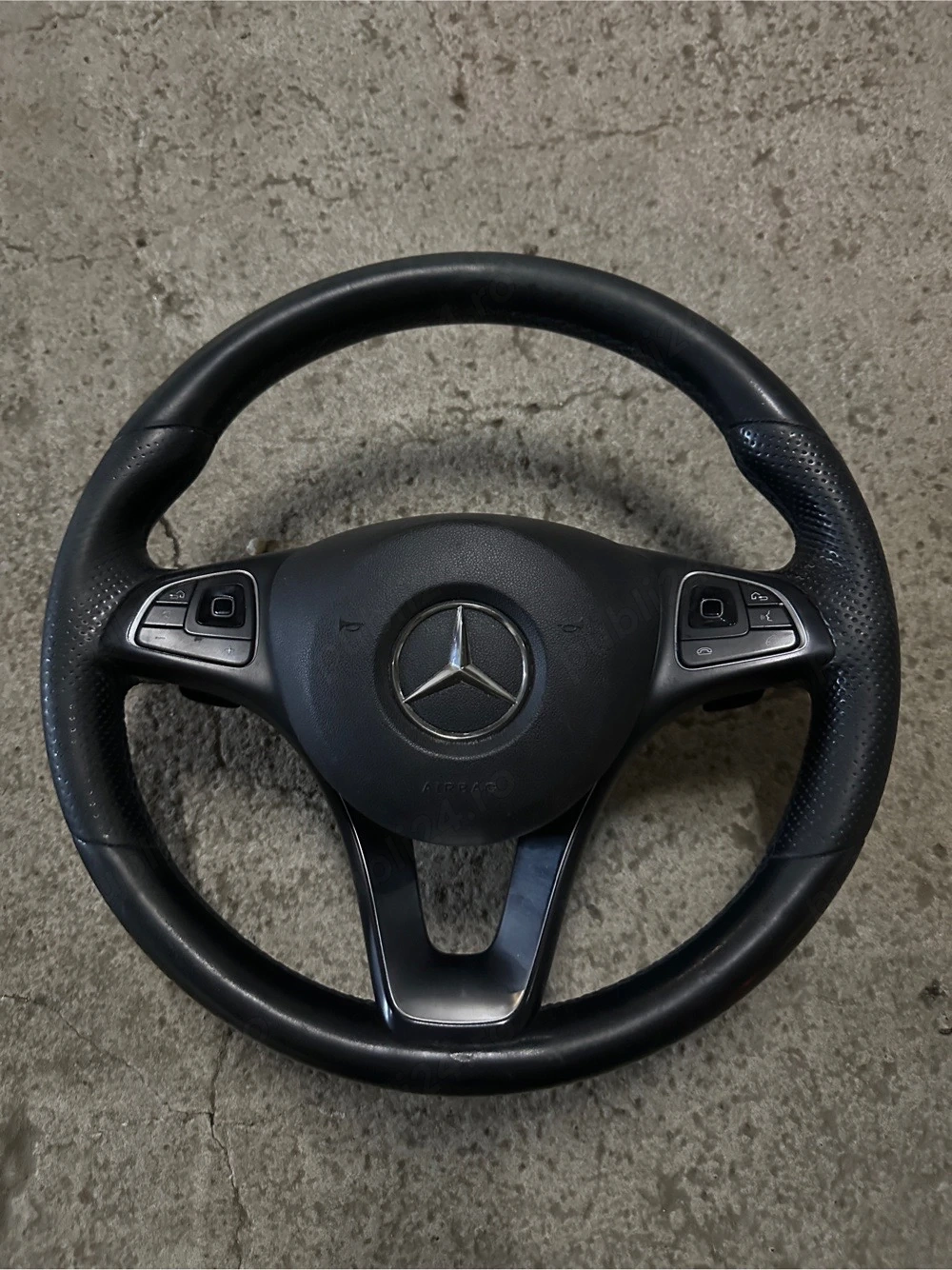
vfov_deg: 71.6
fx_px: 880
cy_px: 635
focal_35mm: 24
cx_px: 476
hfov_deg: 56.8
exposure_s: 1/25
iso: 1600
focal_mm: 6.86
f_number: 1.78
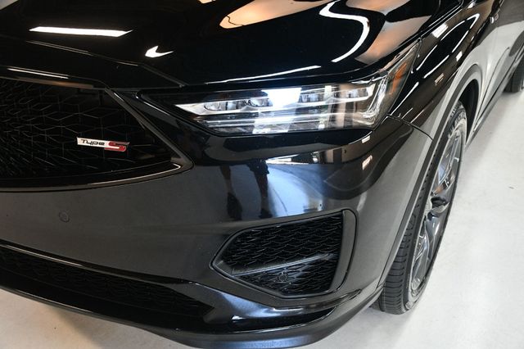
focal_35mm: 36
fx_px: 524
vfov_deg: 36.8
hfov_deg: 53.2
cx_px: 262
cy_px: 174
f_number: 3.8
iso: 1600
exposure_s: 1/125
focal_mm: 24
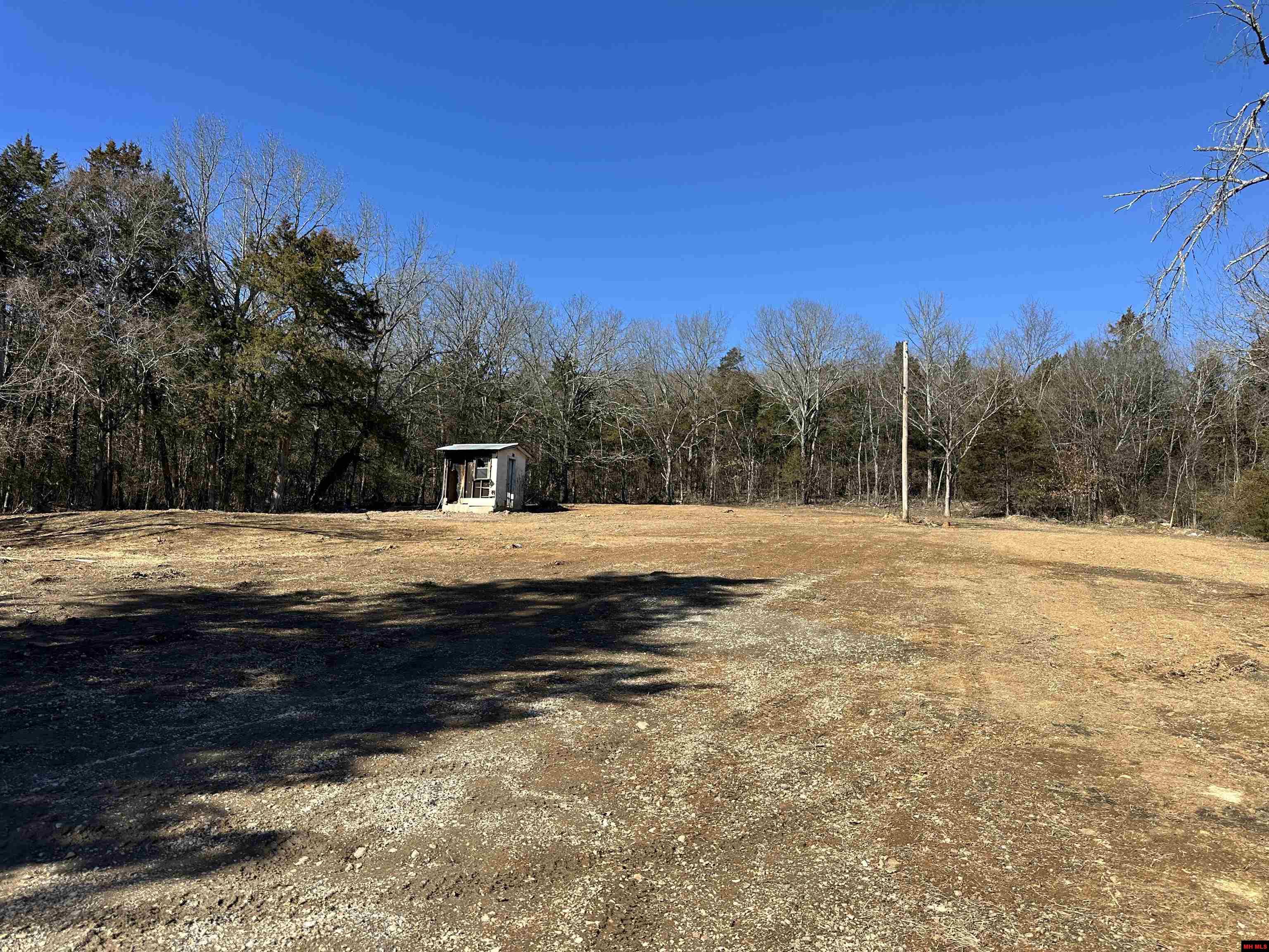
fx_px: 880
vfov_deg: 56.8
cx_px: 634
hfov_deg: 71.6
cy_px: 476
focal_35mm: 24
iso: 80
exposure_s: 1/3058
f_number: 1.78
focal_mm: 6.86
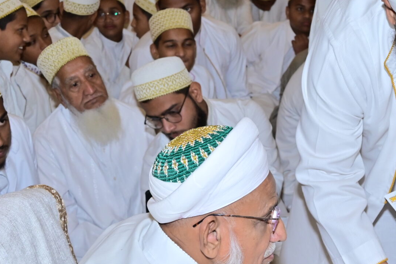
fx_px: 1045
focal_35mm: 95
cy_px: 291
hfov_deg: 20.3
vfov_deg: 14.1
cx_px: 454
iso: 640
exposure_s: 1/125
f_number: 8
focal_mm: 40
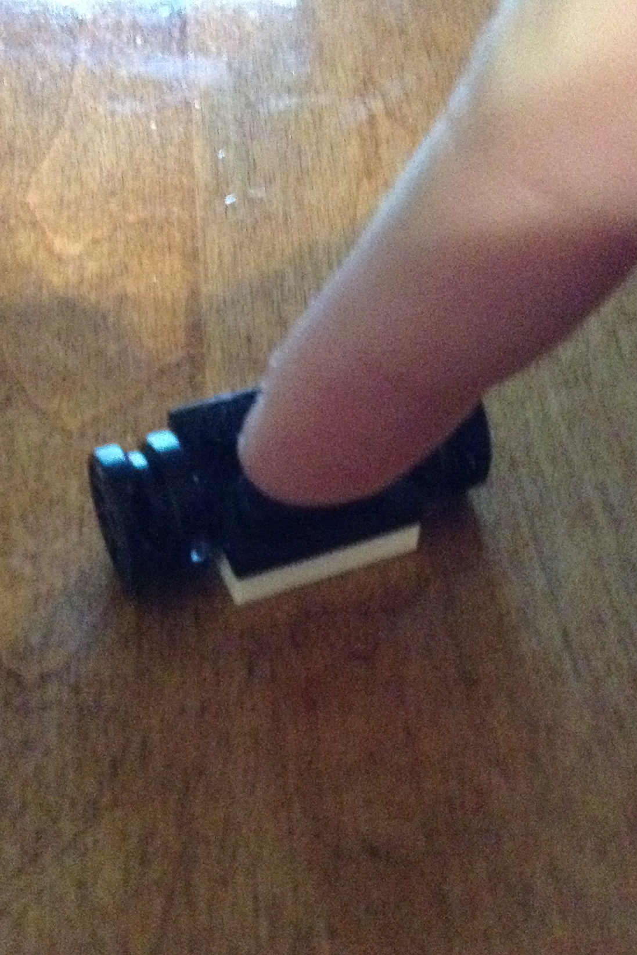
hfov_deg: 25.1
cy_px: 534
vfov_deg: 36.8
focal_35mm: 54
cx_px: 325
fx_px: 1433
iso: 640
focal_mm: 3.3
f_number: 2.4
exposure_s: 1/15
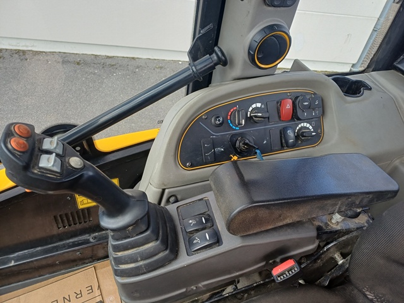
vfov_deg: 54.9
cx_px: 202
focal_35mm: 25
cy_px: 152
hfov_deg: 69.4
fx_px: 292
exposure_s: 1/127
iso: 50
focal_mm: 4.65
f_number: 1.8
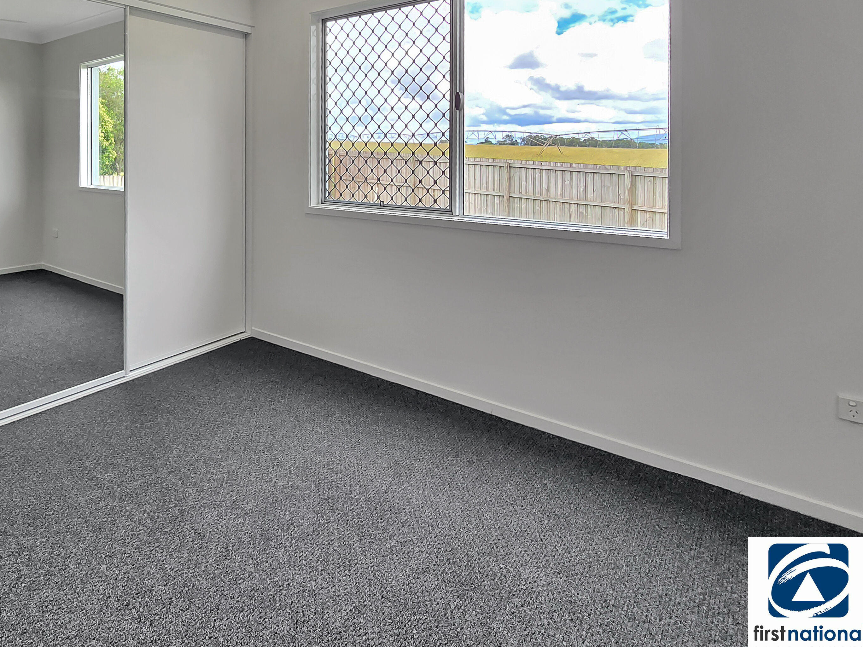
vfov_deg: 67.3
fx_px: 474
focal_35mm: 19
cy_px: 231
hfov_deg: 80.9
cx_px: 266
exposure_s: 1/222
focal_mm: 2.2
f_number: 2.2
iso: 50
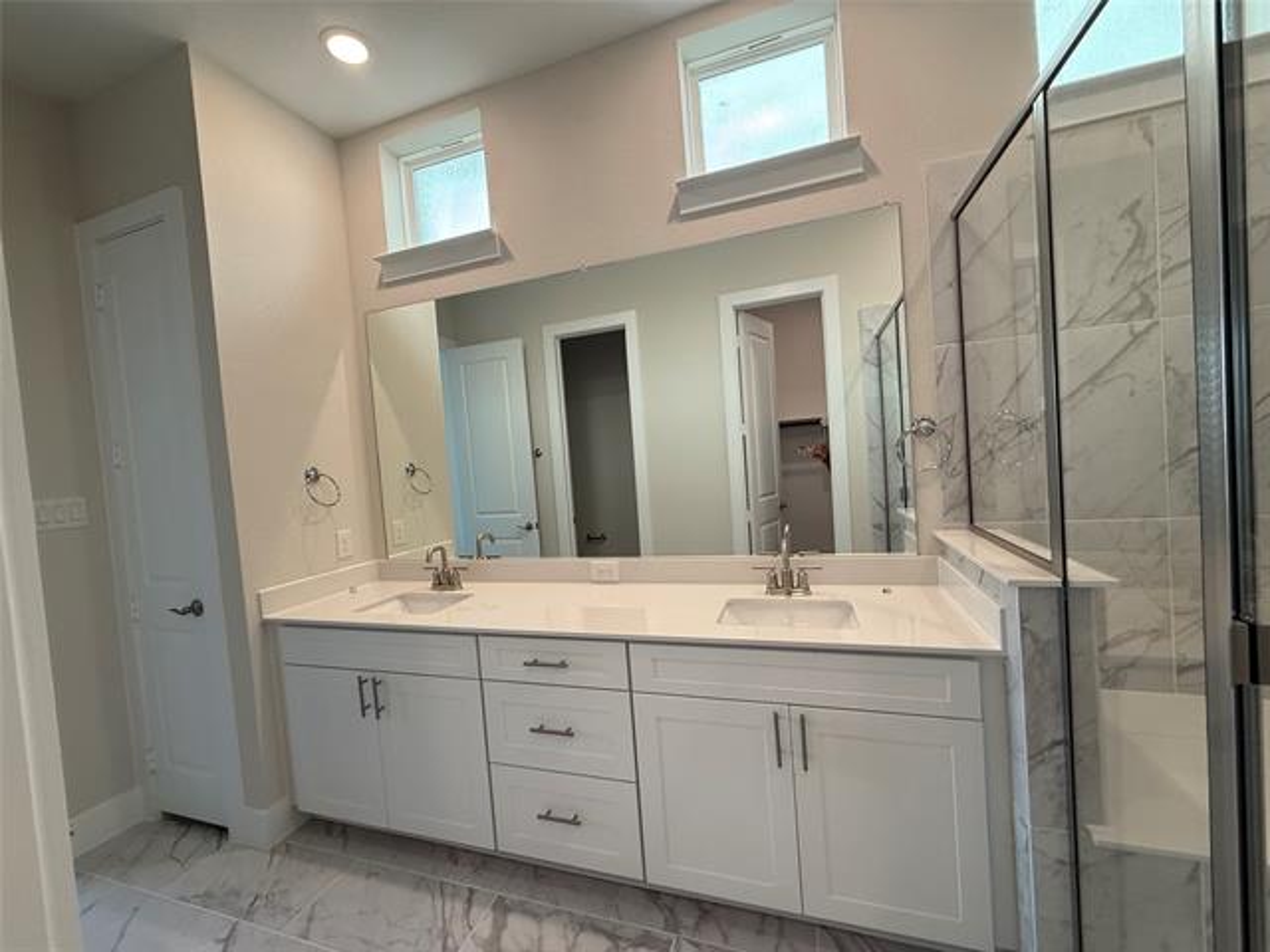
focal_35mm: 14
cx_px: 635
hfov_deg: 102.1
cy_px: 476
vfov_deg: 85.7
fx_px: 514
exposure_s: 1/120
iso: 160
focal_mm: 2.22
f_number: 2.2
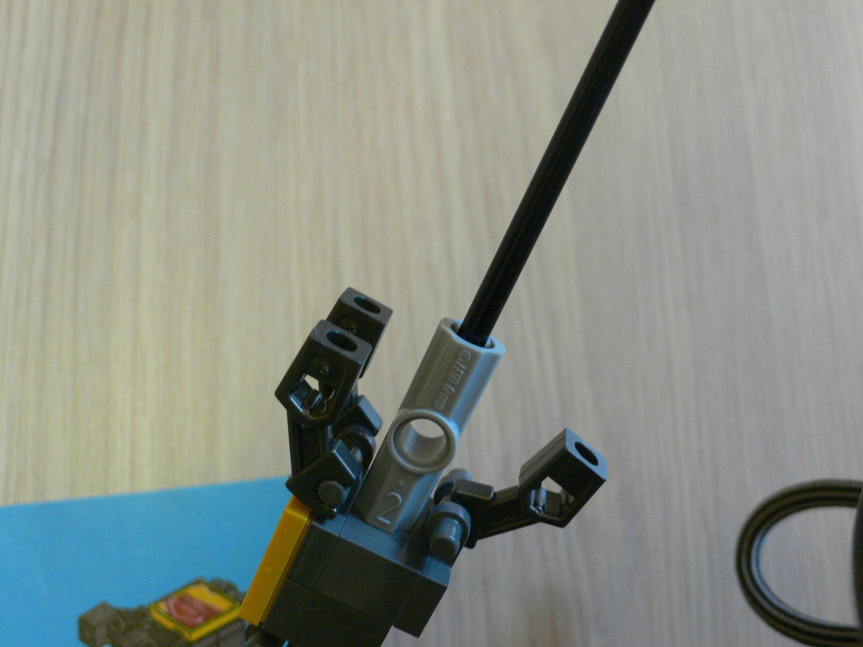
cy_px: 324
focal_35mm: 34
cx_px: 432
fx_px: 848
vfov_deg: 41.8
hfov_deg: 54.0
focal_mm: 6.3
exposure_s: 1/30
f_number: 2.8
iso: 200
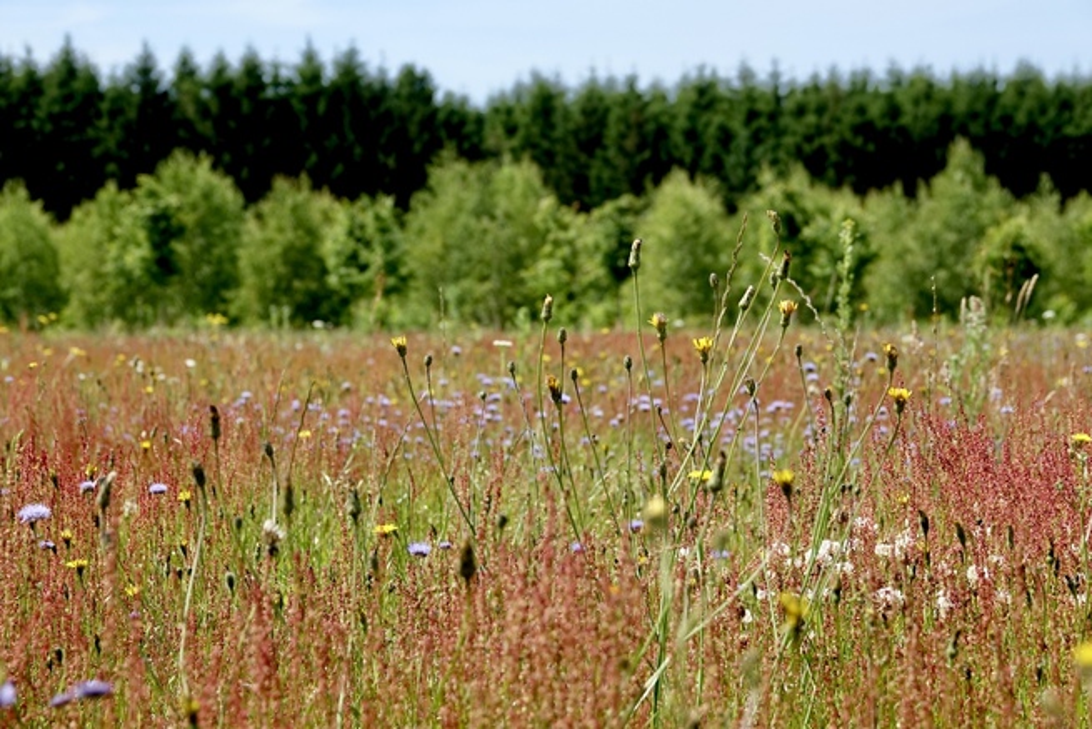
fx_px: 3155
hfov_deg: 19.6
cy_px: 364
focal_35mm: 104
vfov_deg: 13.2
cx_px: 546
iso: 100
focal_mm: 38.04
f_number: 4
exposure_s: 1/640
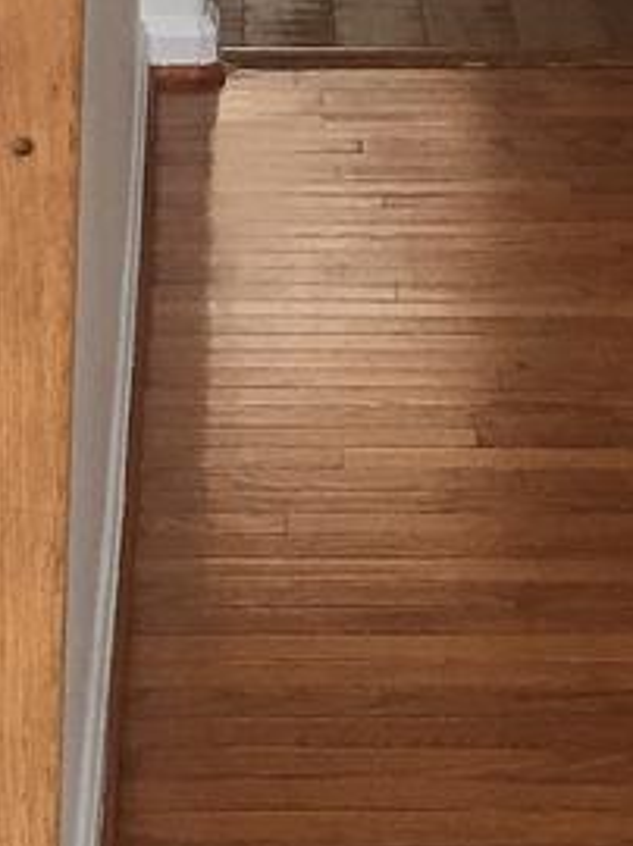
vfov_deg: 11.4
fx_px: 4029
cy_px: -536
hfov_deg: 9.0
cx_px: 244
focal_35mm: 165
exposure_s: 1/30
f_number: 2.2
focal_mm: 4.15
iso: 25
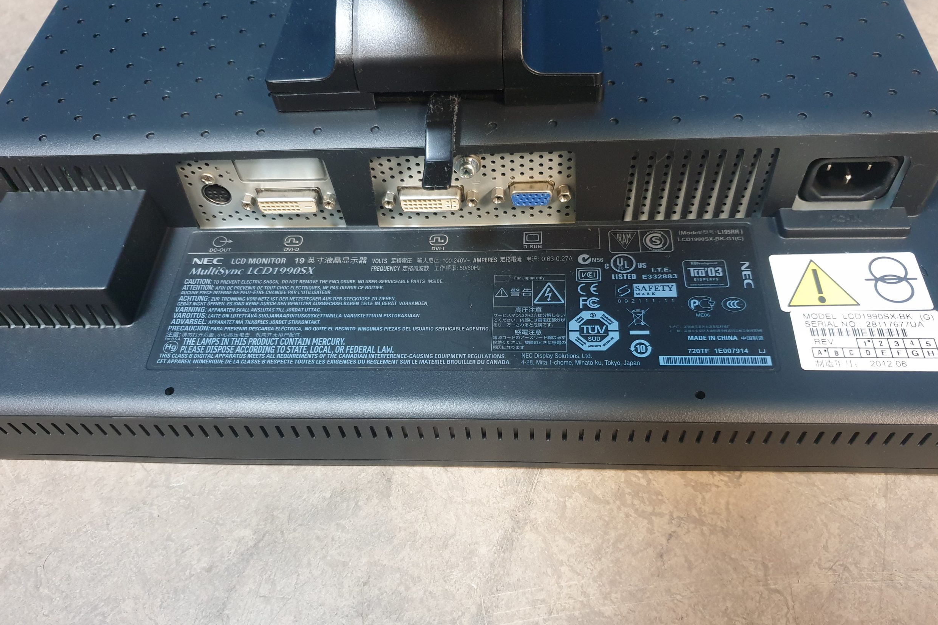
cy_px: 341
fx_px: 729
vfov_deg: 46.3
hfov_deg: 65.5
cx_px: 466
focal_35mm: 28
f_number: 1.5
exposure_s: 1/33
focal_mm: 4.3
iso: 320
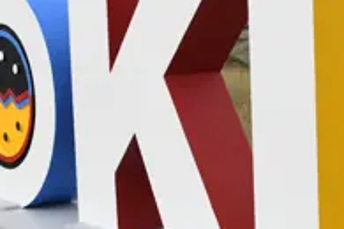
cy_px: 93
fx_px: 1032
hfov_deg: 18.9
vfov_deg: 12.7
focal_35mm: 108
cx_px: 188
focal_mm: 35
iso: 200
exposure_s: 1/500
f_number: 6.3
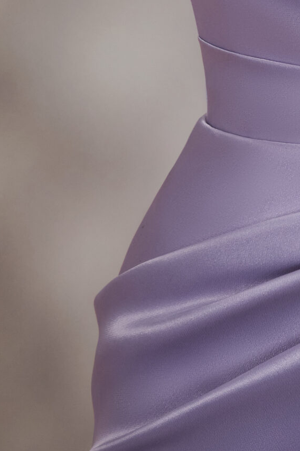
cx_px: 419
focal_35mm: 150
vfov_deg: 13.0
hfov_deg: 9.0
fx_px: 1876
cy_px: -207
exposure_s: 1/200
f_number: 7.1
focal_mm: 50
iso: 1000
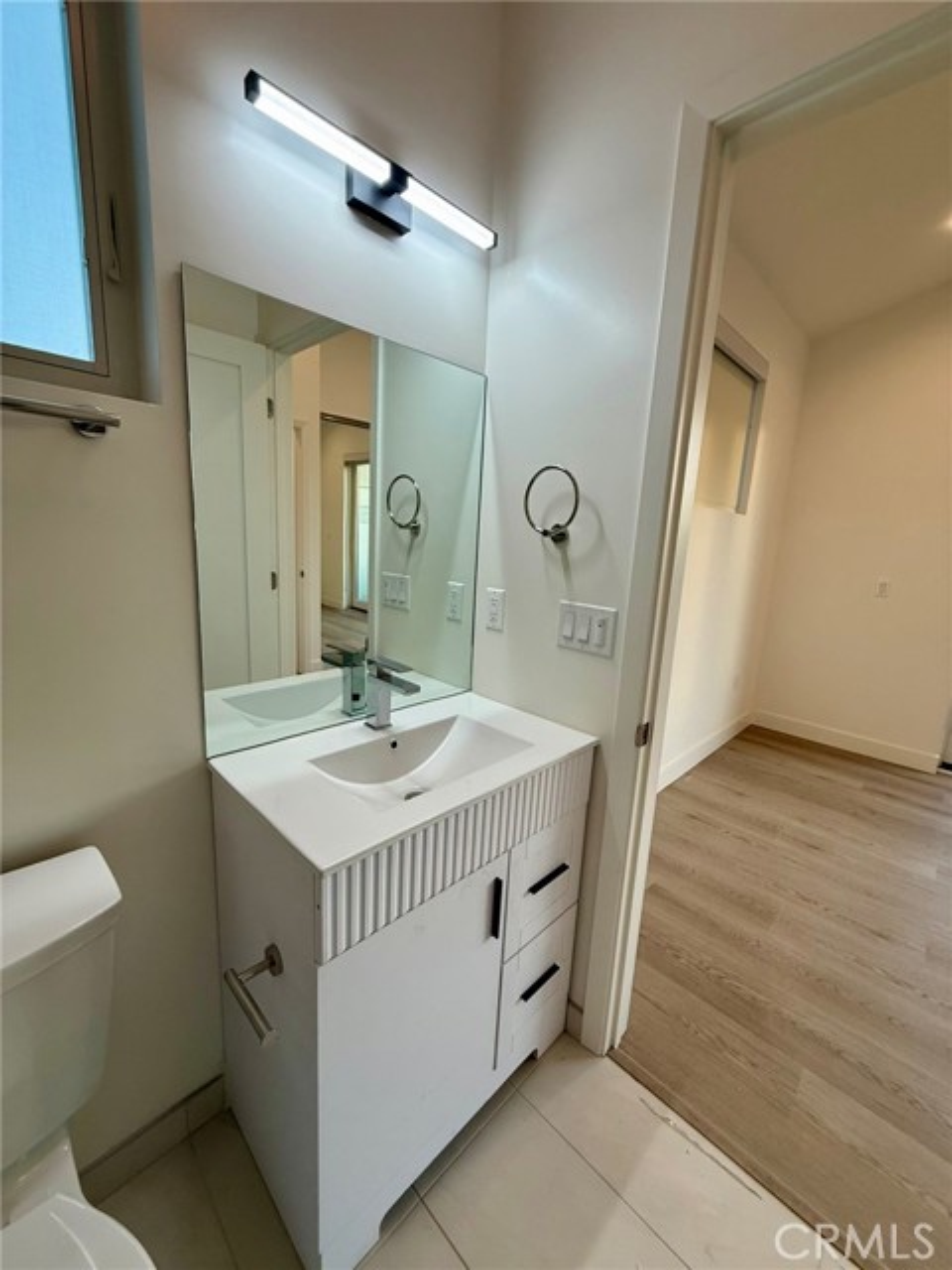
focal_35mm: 14
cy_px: 635
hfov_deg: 85.7
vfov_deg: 102.1
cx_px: 476
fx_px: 513
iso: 64
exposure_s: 1/120
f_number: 2.2
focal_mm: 2.22
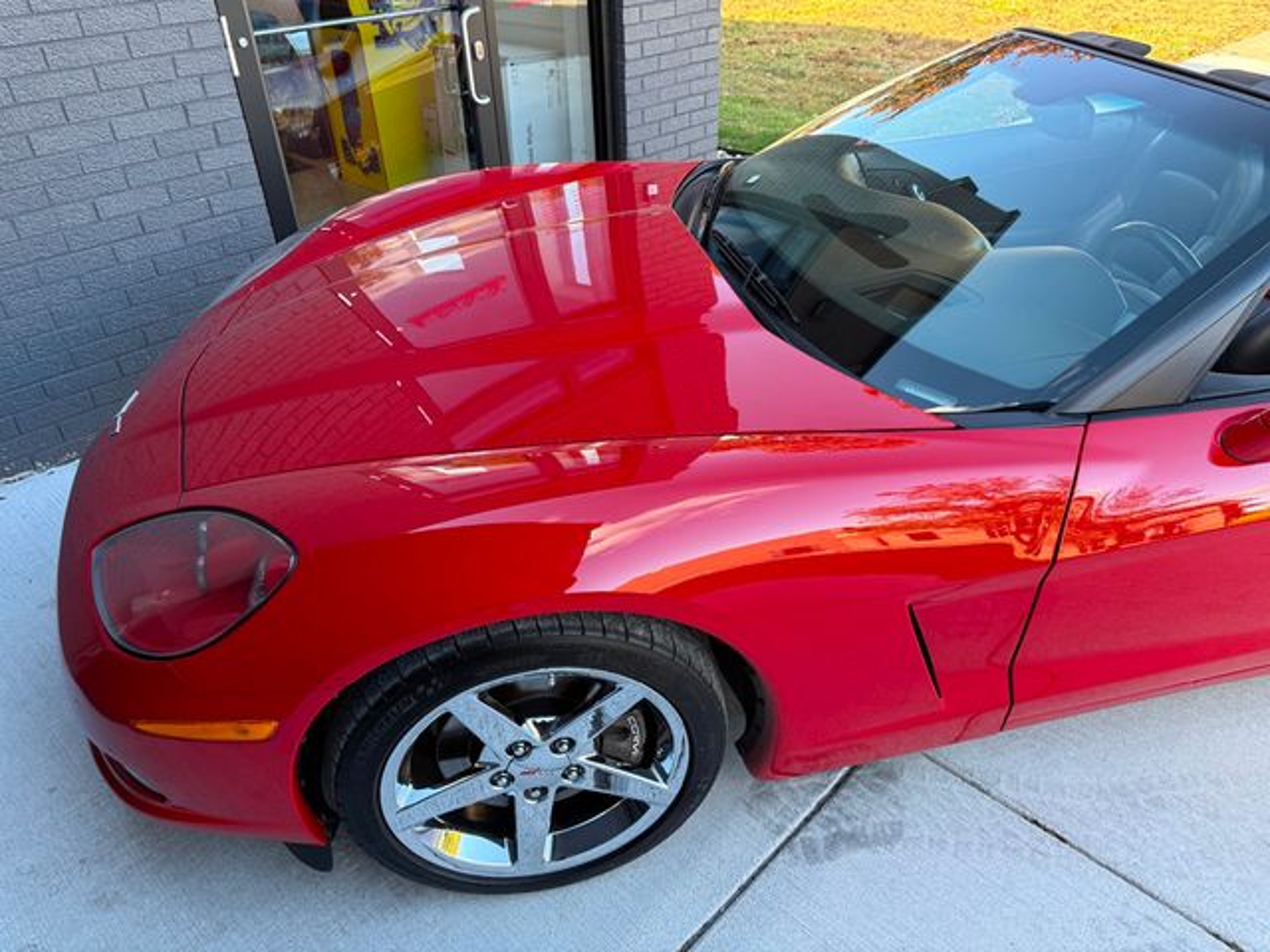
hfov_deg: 71.6
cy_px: 476
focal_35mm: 24
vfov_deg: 56.8
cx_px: 635
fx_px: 881
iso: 125
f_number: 1.78
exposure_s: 1/228
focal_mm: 6.76
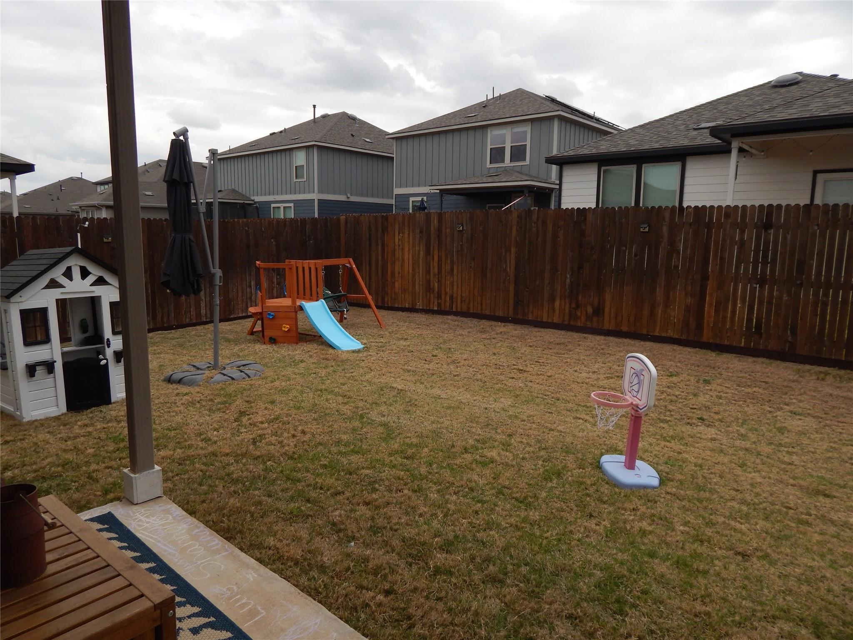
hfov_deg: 73.9
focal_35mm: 23
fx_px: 567
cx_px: 426
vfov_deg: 58.9
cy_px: 320
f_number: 3
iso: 125
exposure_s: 1/800
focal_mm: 4
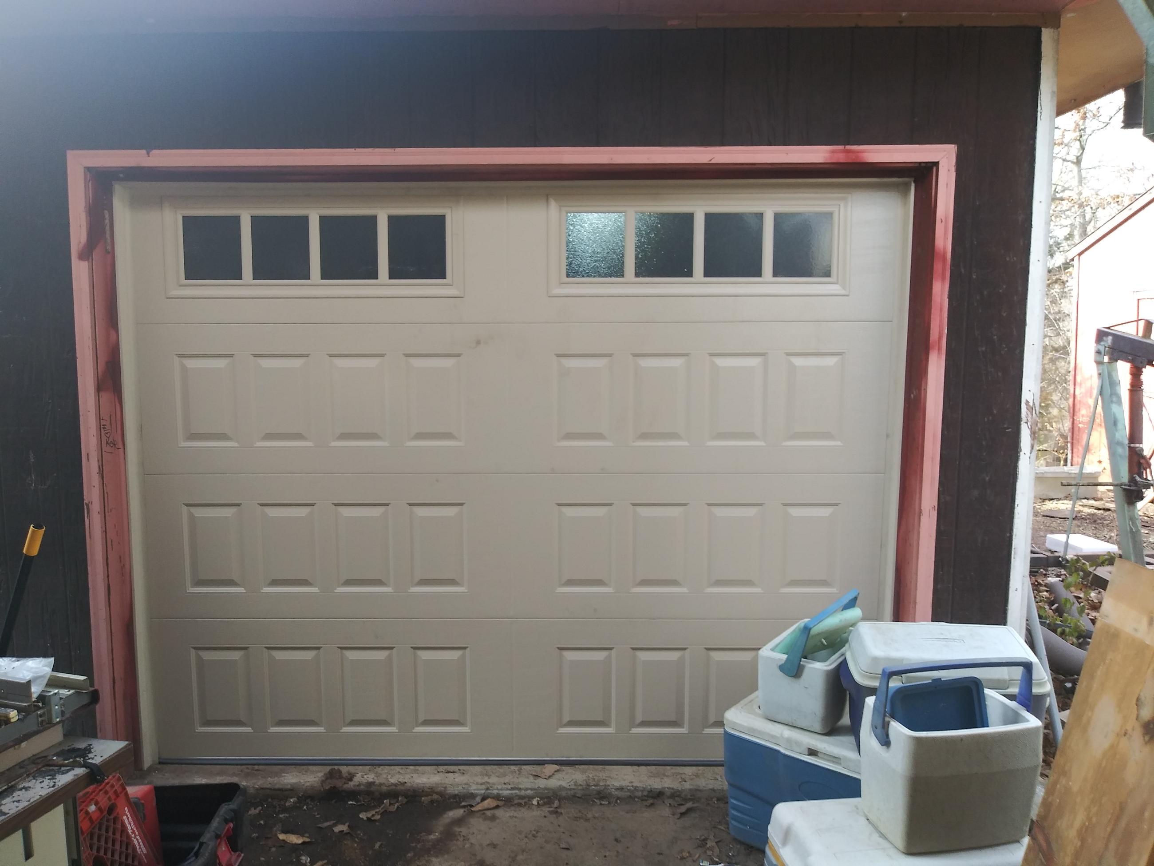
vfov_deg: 51.4
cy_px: 433
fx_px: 900
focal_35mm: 27
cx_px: 577
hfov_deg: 65.3
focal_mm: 3.7
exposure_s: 1/60
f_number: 2.2
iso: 50
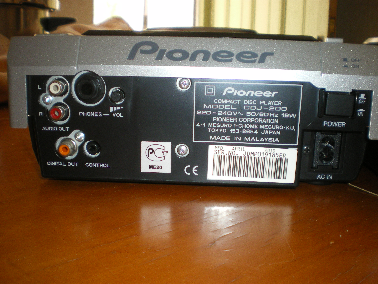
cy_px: 142
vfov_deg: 39.7
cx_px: 189
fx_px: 393
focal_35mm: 36
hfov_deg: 51.4
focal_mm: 6.3
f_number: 3.1
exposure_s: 1/50
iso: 200
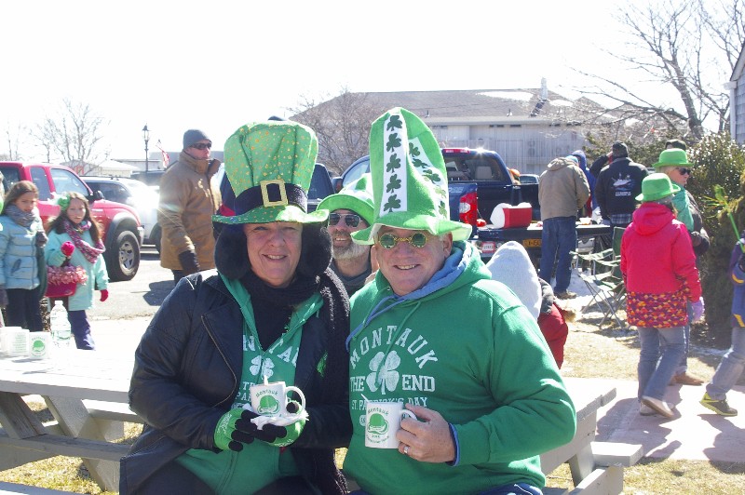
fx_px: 1055
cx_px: 372
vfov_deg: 26.4
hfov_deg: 38.9
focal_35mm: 51
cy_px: 248
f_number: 16
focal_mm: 34
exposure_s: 1/90
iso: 400
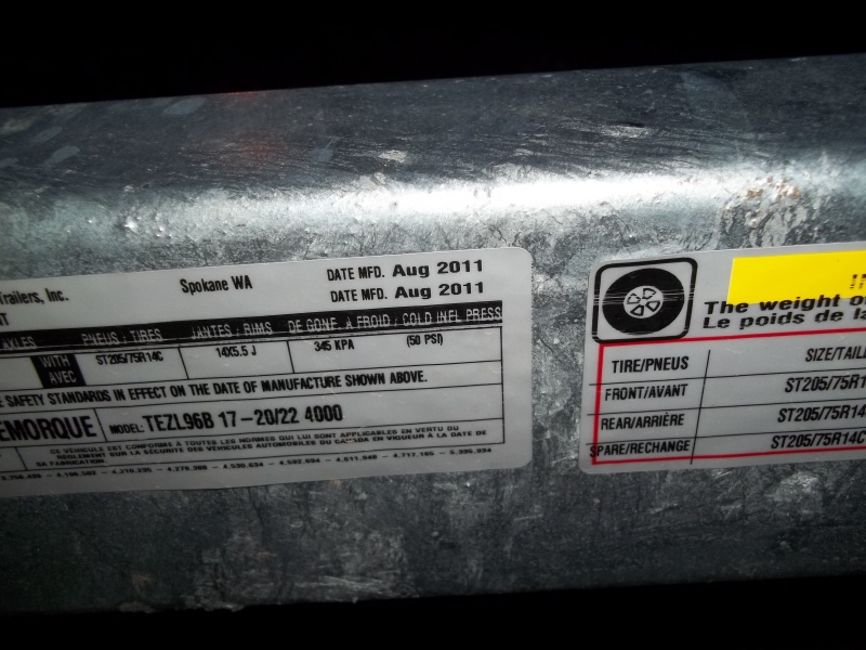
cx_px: 433
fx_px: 801
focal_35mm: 32
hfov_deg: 56.8
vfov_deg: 44.2
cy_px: 325
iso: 64
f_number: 2.9
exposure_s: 1/30
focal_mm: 5.7
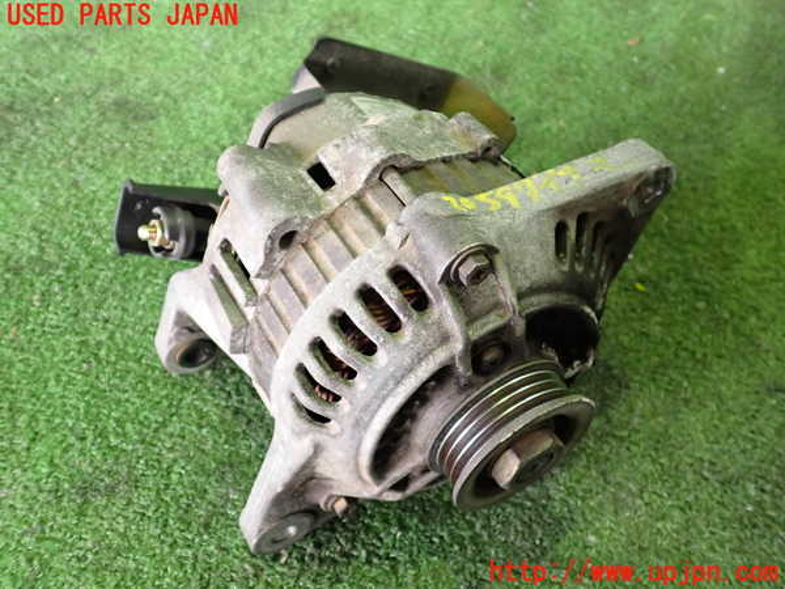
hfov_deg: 60.0
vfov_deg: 46.8
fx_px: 680
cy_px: 294
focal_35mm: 30
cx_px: 392
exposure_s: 1/30
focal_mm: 5.4
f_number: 2.3
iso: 400
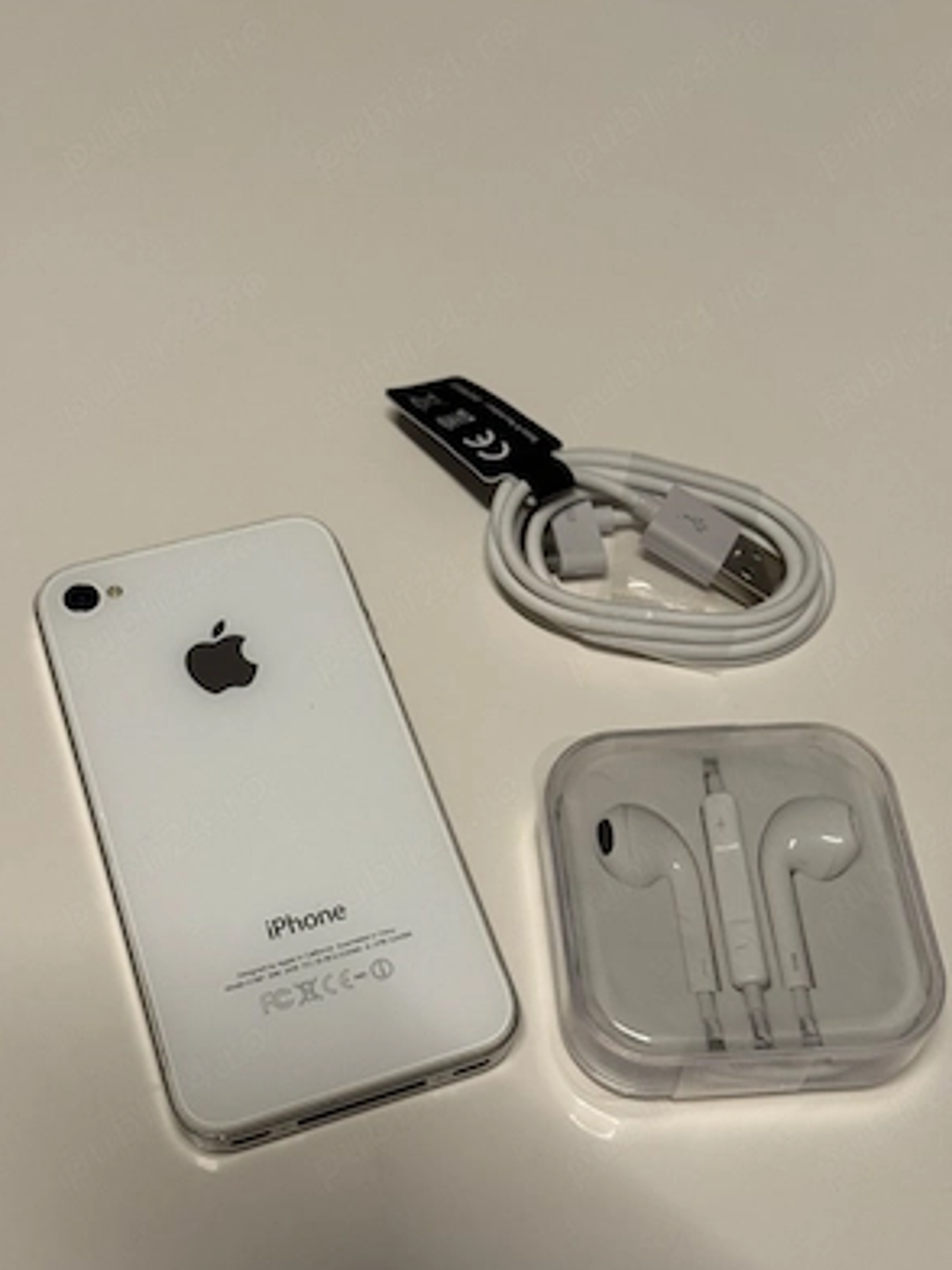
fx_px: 1797
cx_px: 479
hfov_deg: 29.7
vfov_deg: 38.9
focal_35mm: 49
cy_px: 638
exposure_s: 1/50
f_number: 1.78
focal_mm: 6.76
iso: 100
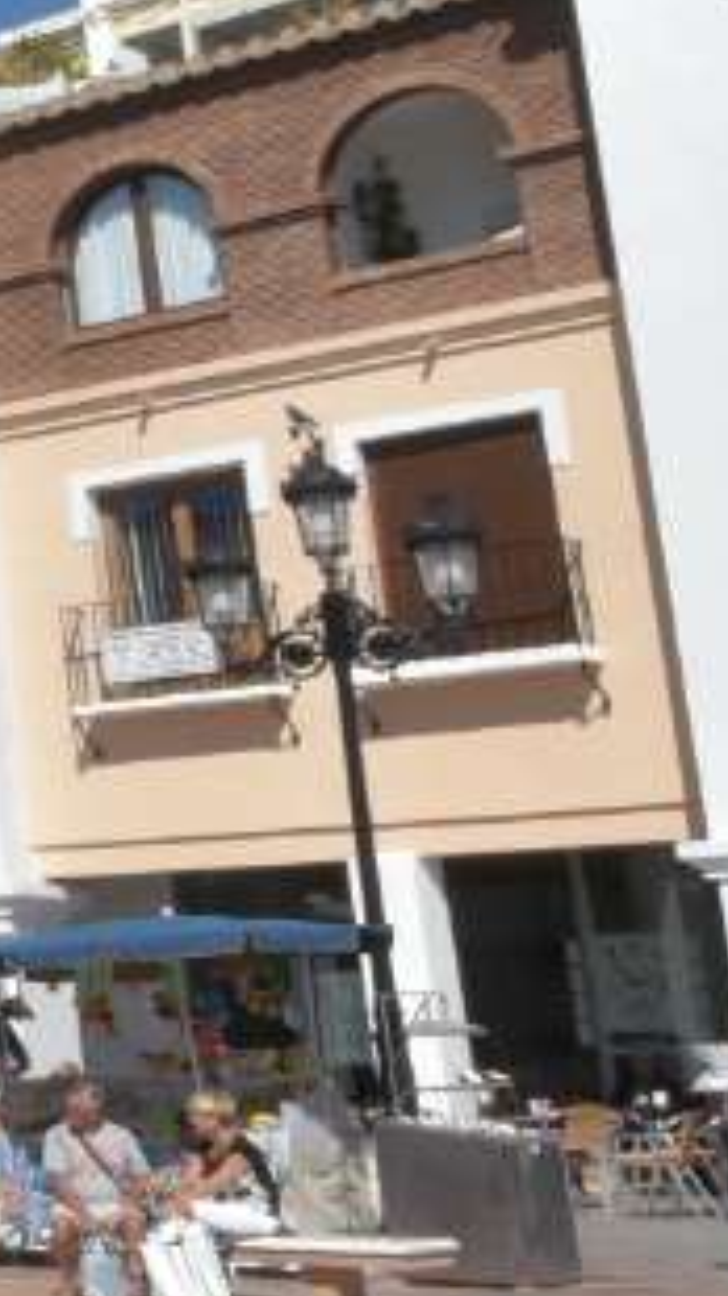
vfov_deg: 27.8
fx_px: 2612
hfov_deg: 10.8
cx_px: -1435
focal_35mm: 76
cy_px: 472
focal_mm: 10
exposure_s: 1/100
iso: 100
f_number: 16
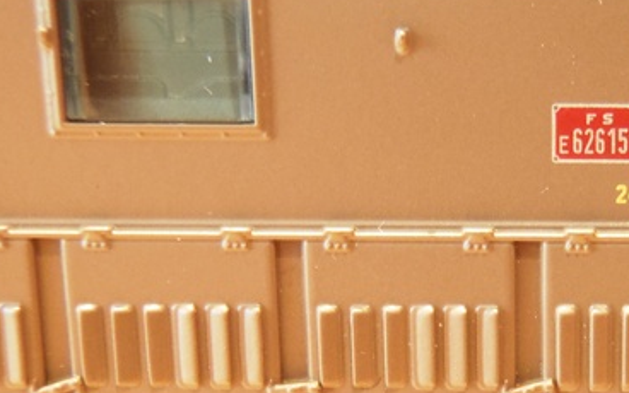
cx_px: 593
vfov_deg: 15.5
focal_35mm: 83
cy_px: 381
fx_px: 1423
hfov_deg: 24.1
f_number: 4.1
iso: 200
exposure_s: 1/3
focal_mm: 6.53
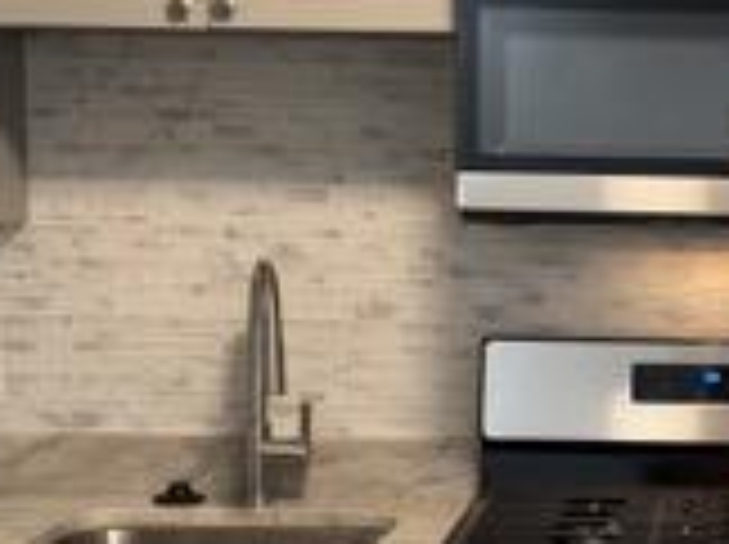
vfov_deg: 15.5
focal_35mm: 95
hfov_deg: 20.1
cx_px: 720
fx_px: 1998
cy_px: 355
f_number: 1.78
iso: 200
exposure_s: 1/60
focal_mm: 6.86
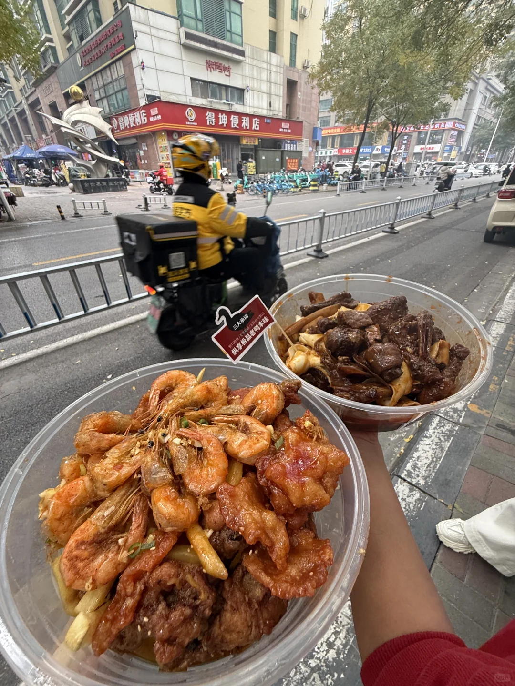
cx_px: 258
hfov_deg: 85.7
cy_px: 343
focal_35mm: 14
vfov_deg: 102.1
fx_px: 278
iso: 64
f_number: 2.2
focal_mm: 2.22
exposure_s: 1/99
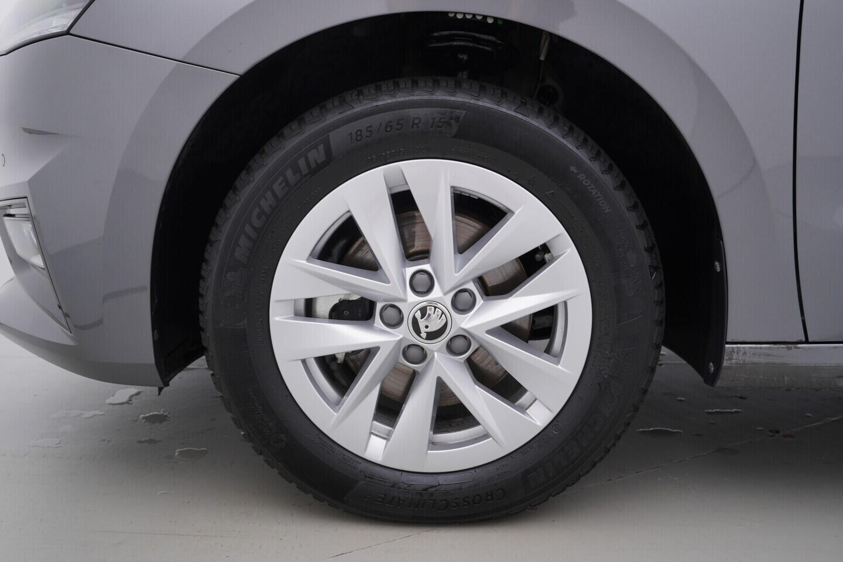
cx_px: 422
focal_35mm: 36
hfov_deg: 53.1
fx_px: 843
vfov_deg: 36.9
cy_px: 281
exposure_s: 1/60
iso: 125
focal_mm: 24
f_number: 4
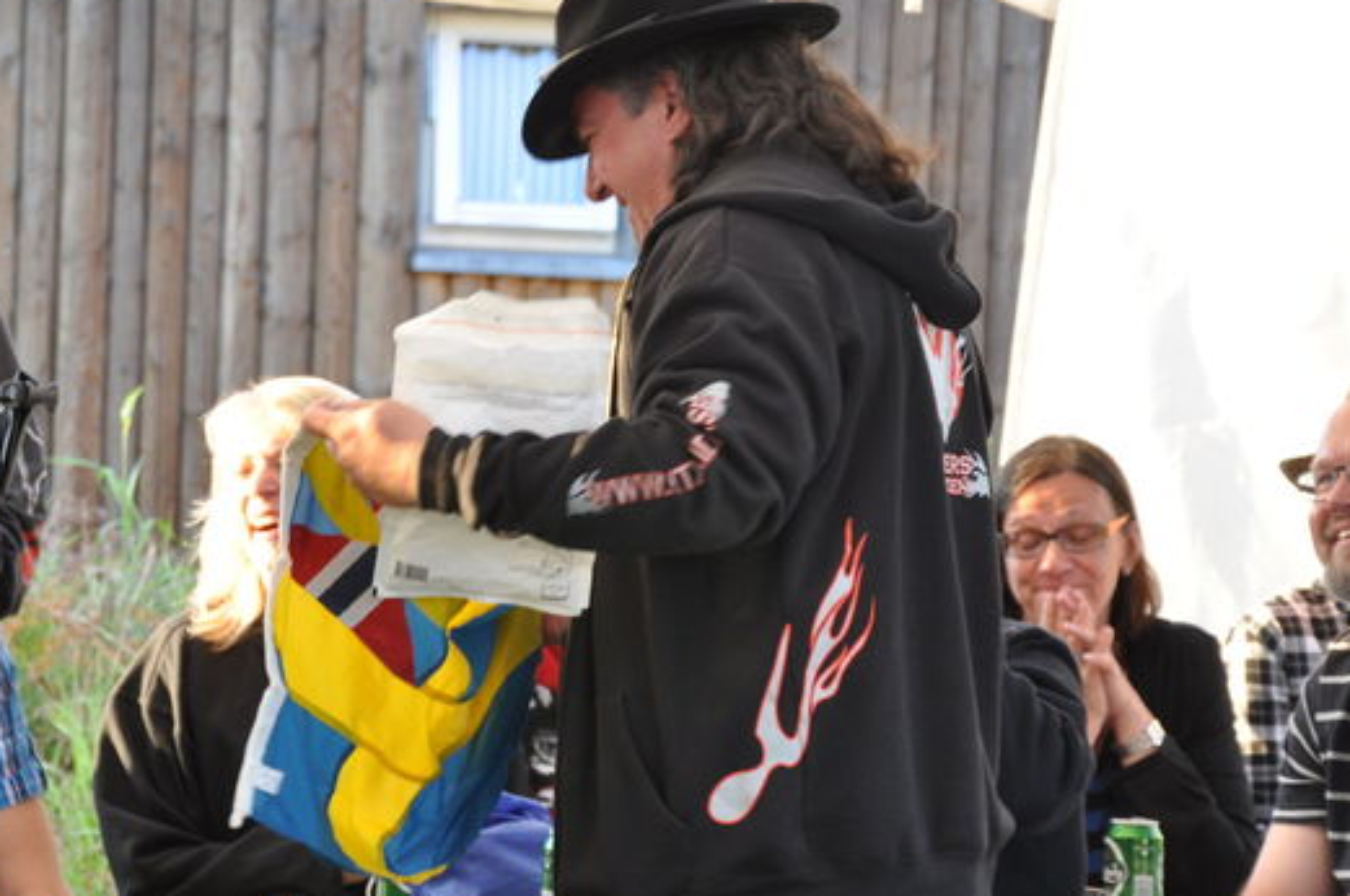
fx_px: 7332
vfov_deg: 7.0
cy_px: 524
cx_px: 508
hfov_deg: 10.5
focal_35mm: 196
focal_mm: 85
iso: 320
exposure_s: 1/40
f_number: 6.3
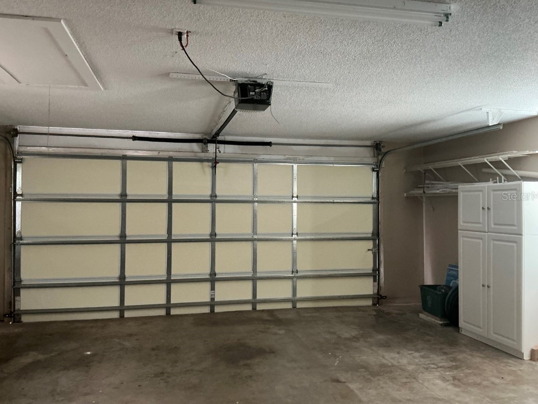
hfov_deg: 61.6
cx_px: 275
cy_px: 195
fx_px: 451
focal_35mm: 29
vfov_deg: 48.2
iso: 320
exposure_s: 1/34
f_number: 1.8
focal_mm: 3
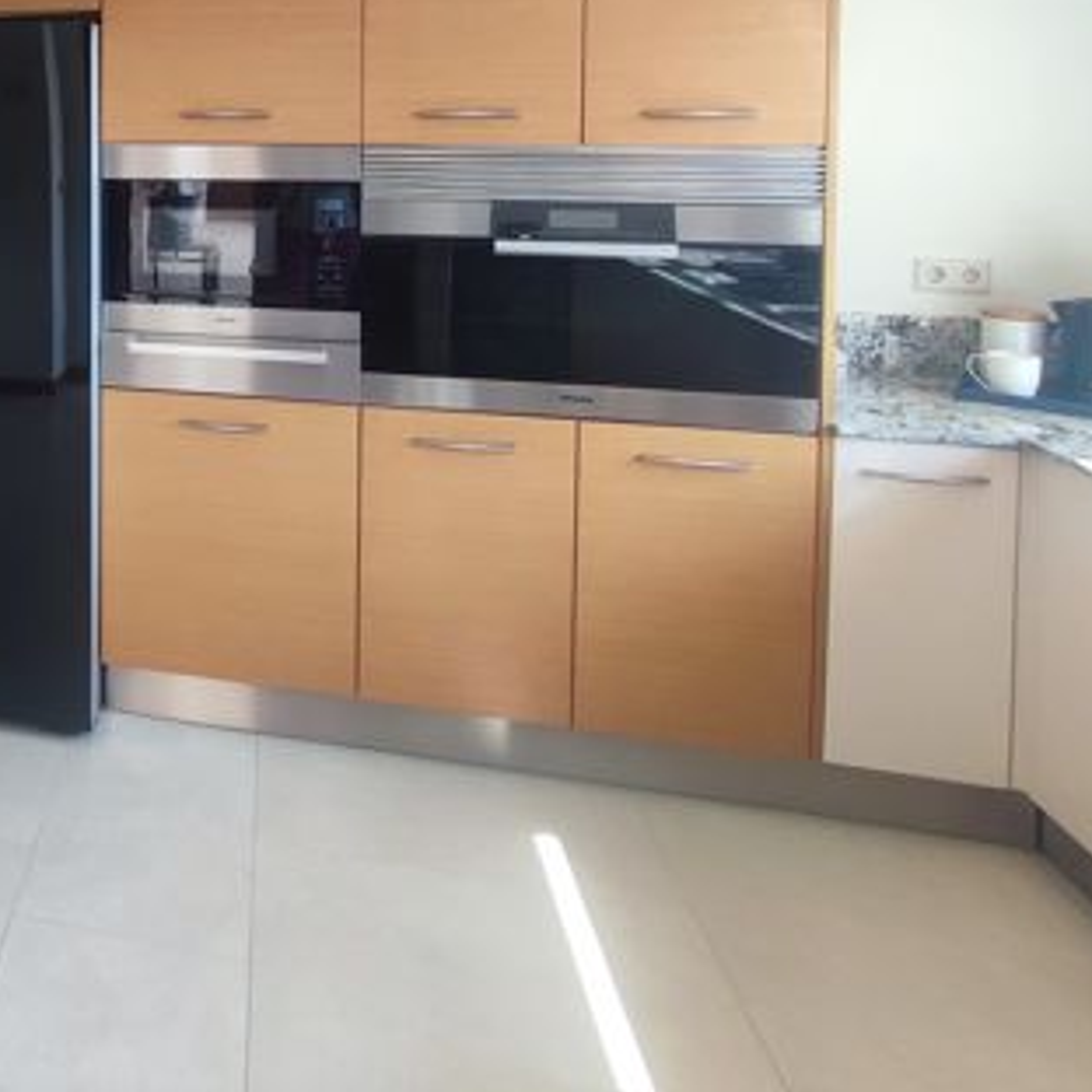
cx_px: -100
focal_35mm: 32
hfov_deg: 41.2
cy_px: 173
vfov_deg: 47.4
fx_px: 1142
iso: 94
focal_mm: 1.65
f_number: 2.2
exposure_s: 1/120
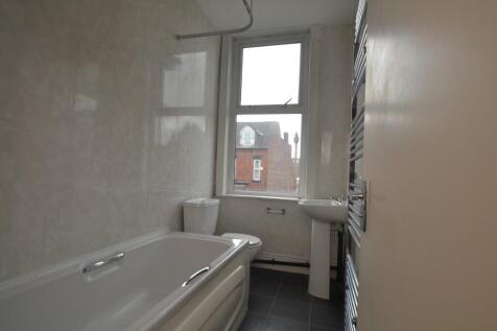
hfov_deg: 90.0
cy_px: 166
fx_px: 248
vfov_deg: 67.3
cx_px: 248
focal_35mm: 18
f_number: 5.6
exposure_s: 1/125
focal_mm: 12
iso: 200
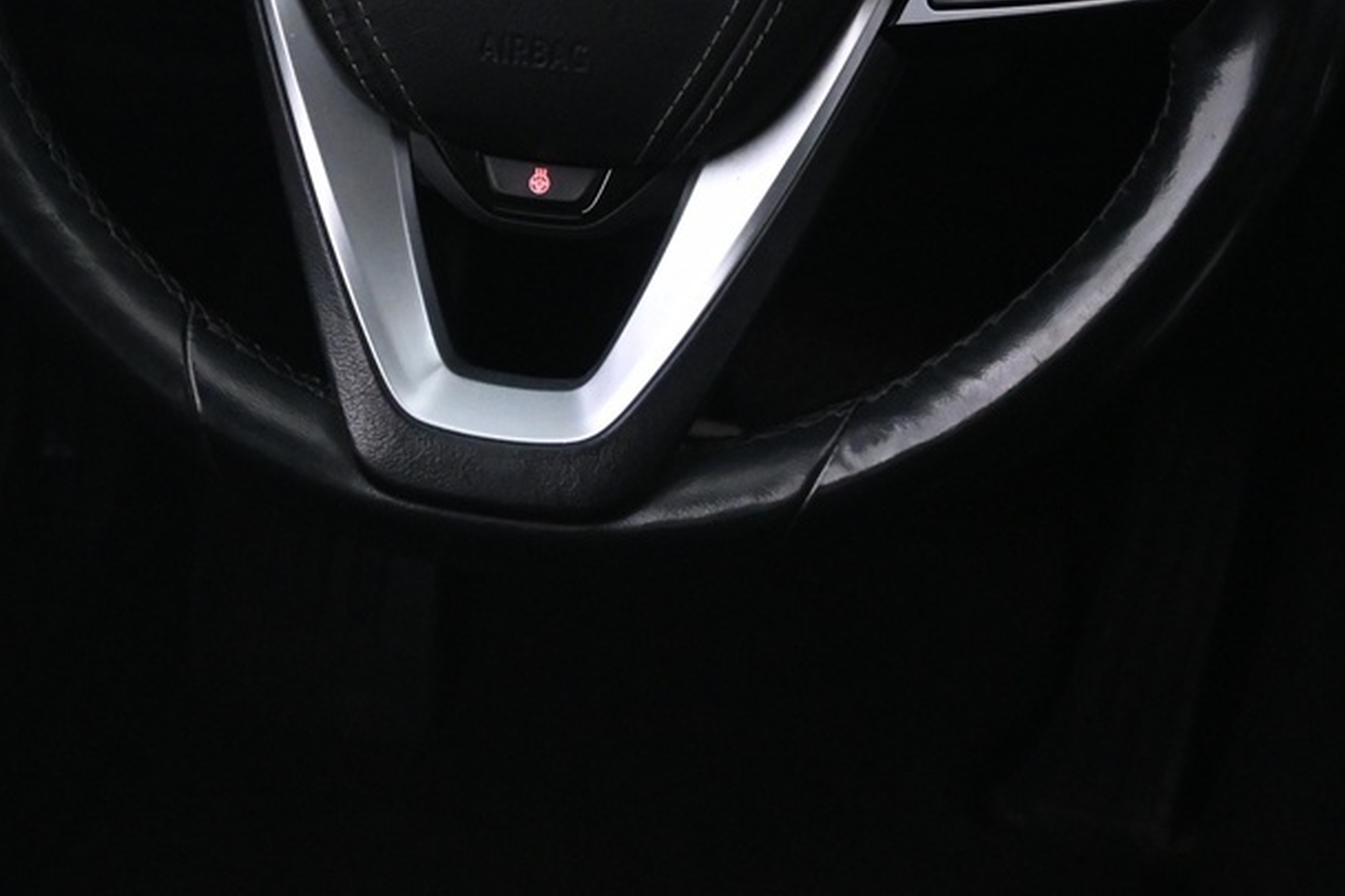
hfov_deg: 23.1
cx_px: 551
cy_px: -192
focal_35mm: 88
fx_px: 3287
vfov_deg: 15.0
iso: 2500
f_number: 4
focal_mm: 22
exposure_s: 1/40
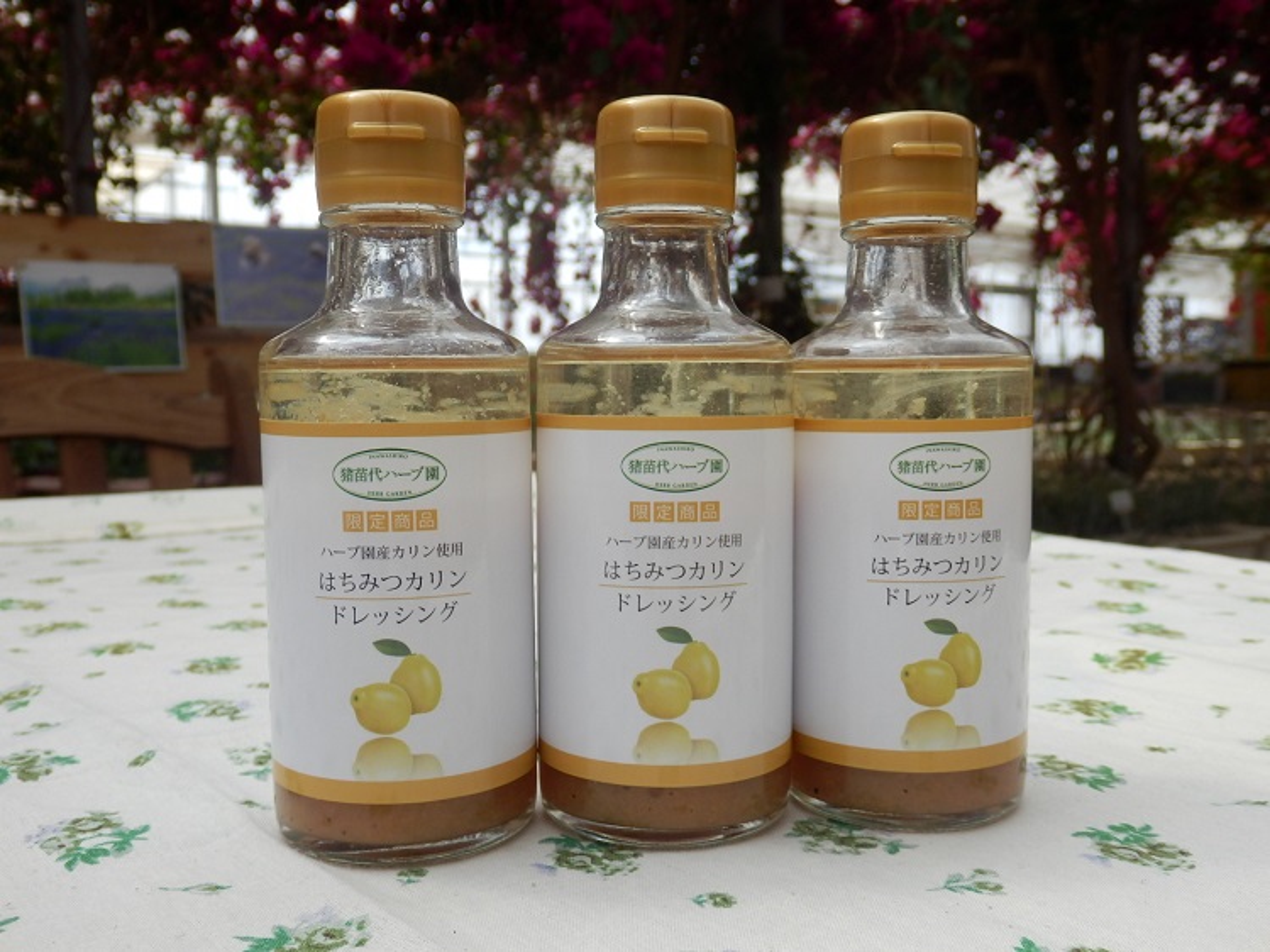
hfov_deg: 55.4
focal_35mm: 33
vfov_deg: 42.9
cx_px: 635
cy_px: 476
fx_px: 1210
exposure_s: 1/500
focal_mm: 6
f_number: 3.4
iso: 80
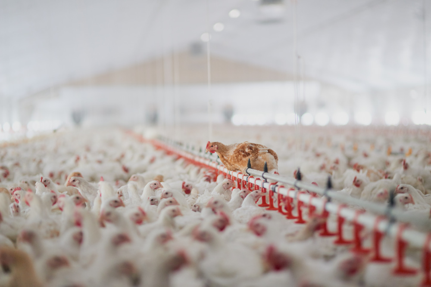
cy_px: 144
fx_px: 1018
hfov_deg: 23.9
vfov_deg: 16.1
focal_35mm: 85
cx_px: 216
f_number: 1.6
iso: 800
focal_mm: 85
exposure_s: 1/160
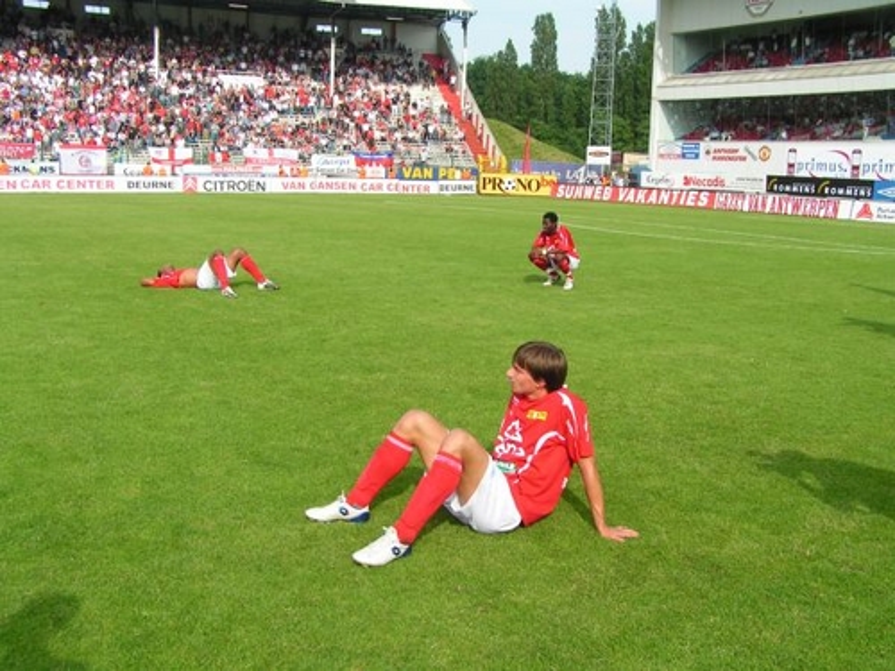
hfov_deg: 49.0
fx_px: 982
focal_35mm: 38
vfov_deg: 37.7
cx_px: 448
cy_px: 336
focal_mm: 6.3
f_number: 5.6
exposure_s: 1/250
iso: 50
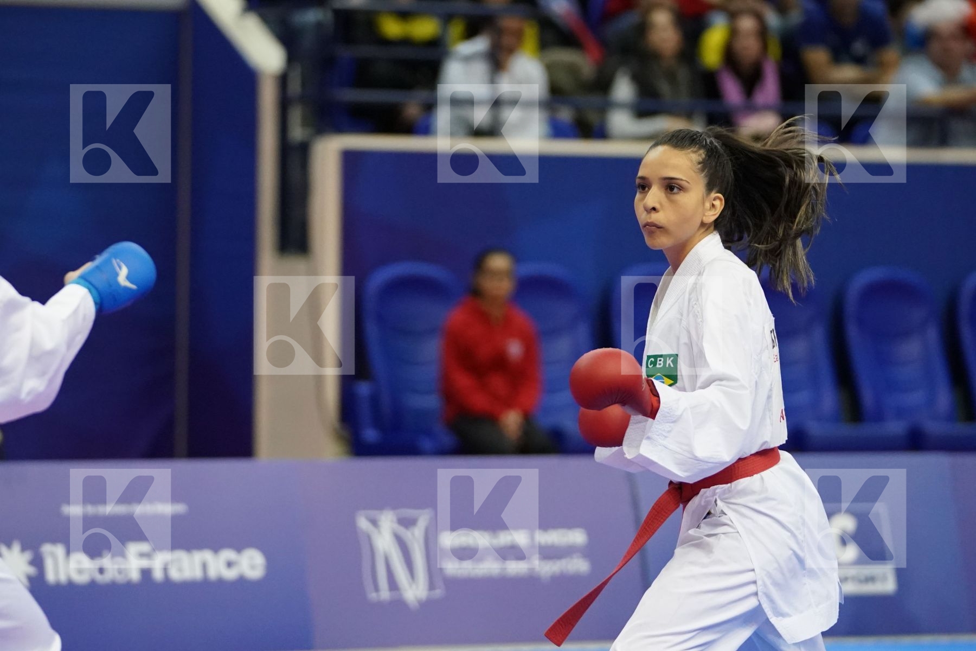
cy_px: 326
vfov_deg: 6.7
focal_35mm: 204
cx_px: 488
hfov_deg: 10.1
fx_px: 5530
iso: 5000
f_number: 2.8
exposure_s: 1/1000
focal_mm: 136
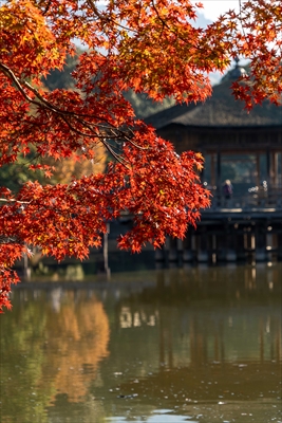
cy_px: 212
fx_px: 1503
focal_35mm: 128
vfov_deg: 16.0
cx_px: 141
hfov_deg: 10.7
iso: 125
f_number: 6.7
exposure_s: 1/200
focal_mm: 128
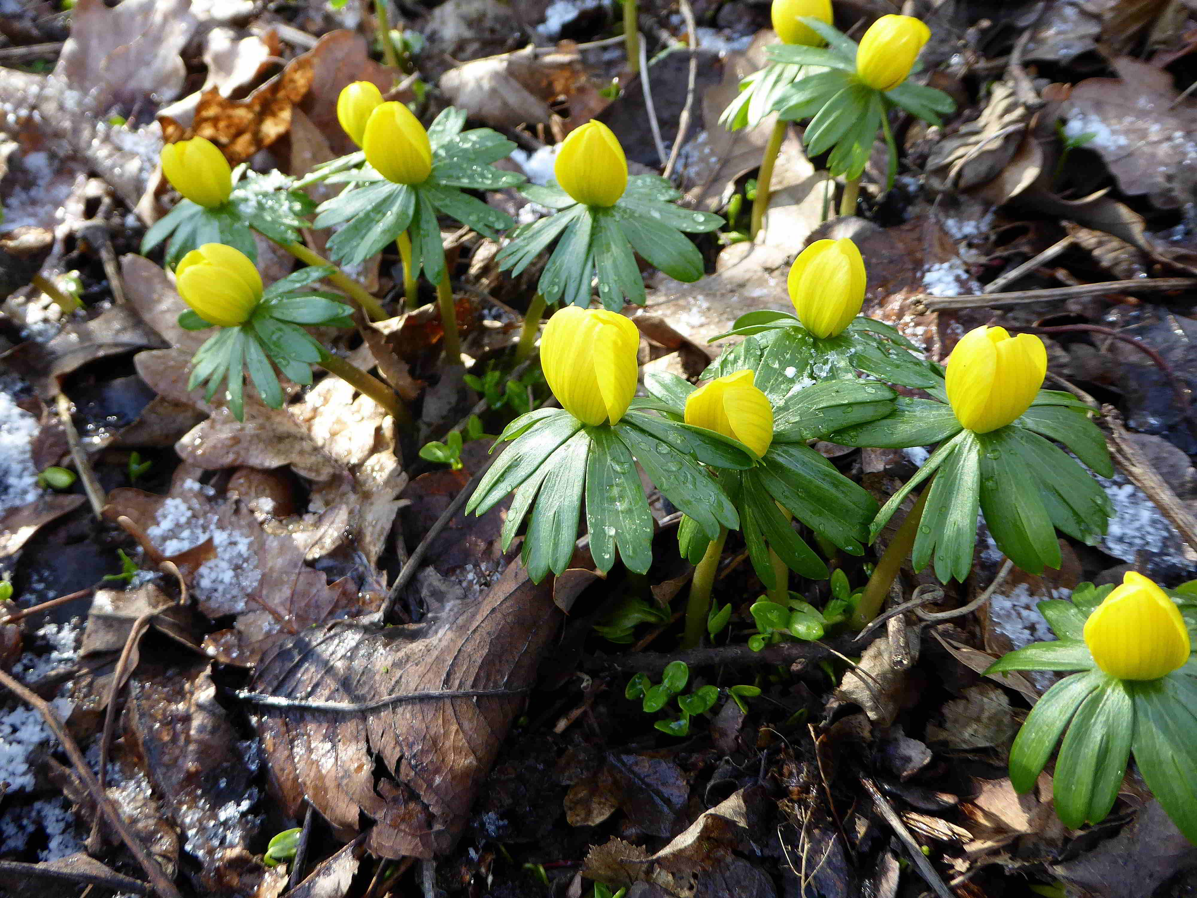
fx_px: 1003
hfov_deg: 61.7
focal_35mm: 29
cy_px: 449
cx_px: 598
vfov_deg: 48.2
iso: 125
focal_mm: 5
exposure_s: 1/60
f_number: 3.5
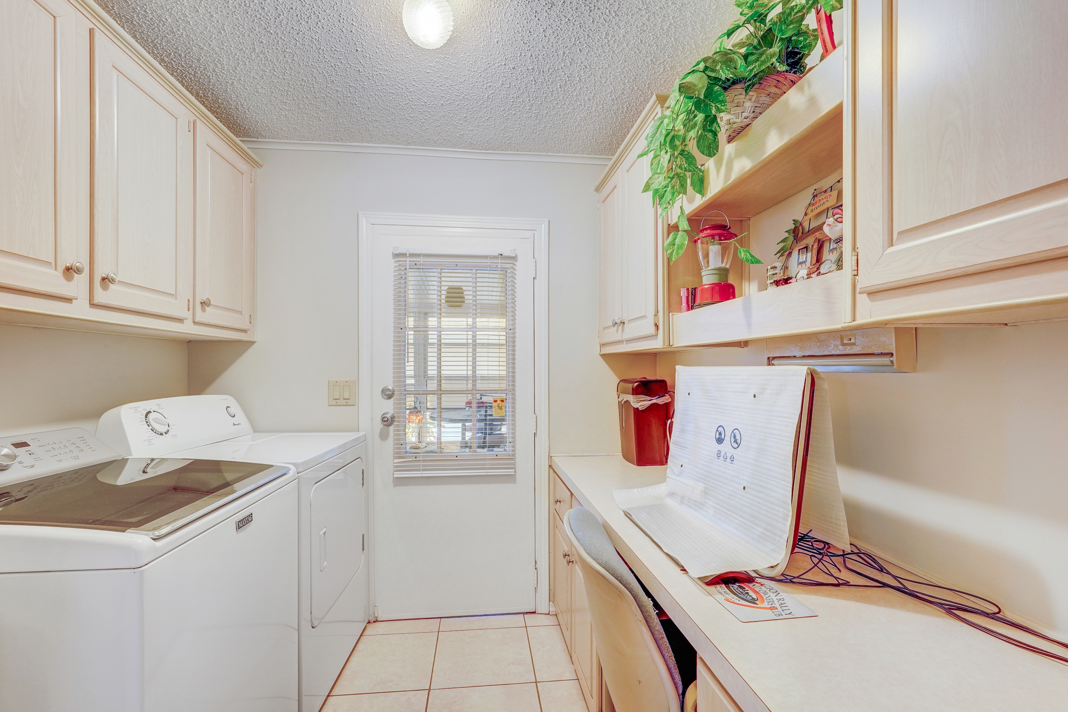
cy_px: 356
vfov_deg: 73.8
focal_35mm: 16
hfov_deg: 96.7
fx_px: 475
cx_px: 534
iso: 400
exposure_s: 1/8
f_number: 8
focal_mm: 16
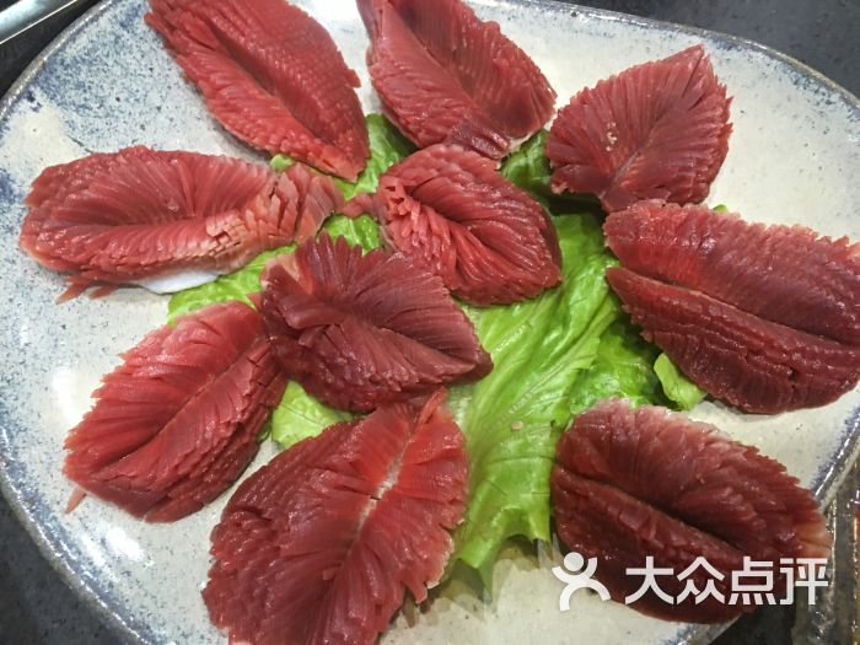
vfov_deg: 48.2
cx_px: 430
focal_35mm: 29
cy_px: 322
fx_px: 720
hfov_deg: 61.7
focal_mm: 4.15
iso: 80
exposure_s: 1/10
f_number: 2.2
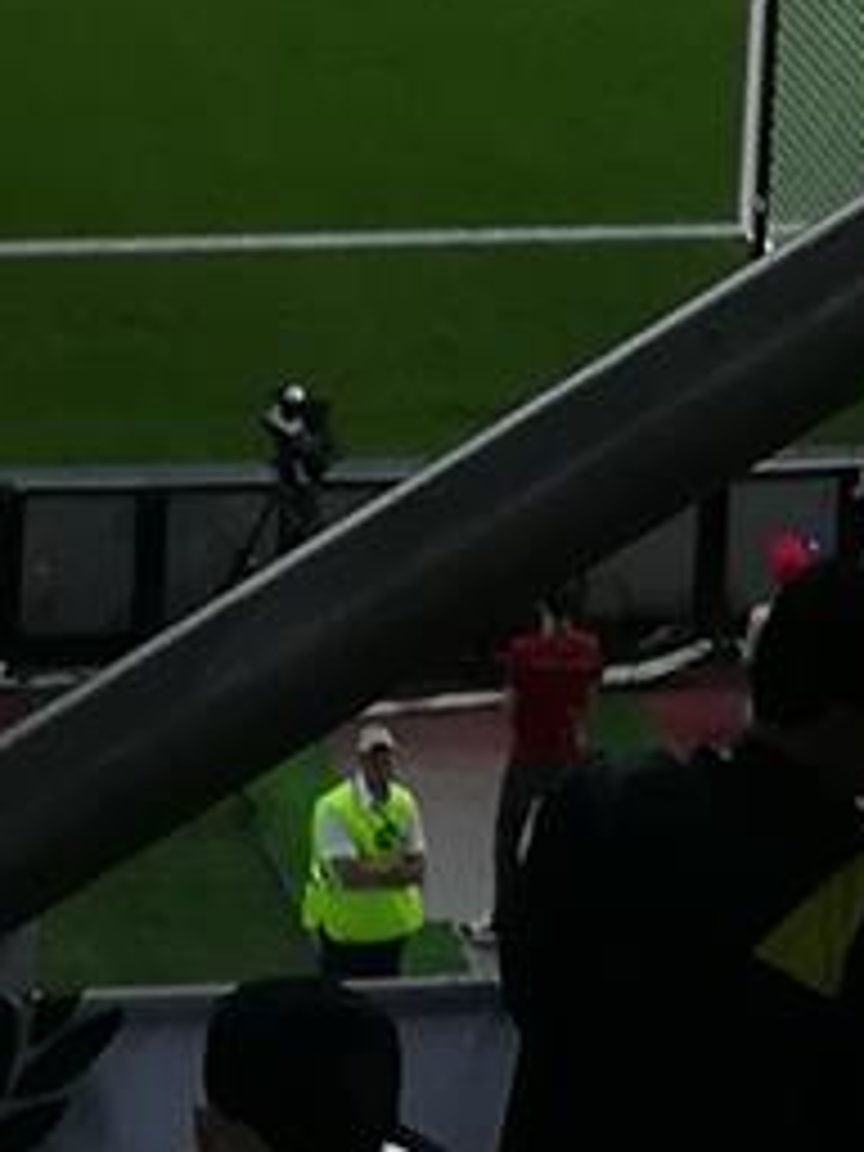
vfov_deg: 8.2
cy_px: -2187
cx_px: -441
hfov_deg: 7.0
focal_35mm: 208
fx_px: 6922
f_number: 2.2
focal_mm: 3.83
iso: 50
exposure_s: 1/272
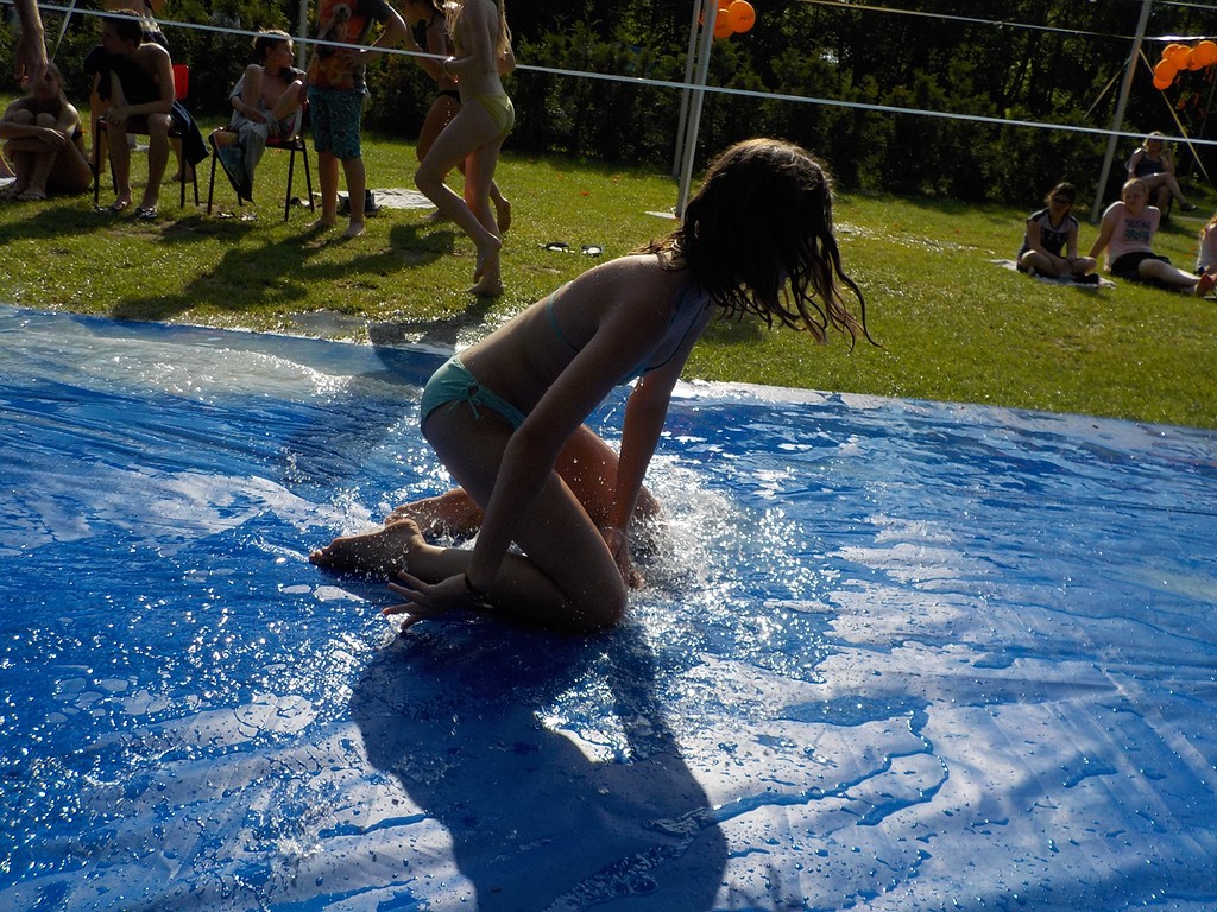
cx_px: 608
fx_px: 1055
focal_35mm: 30
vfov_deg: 46.8
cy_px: 456
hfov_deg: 60.0
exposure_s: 1/640
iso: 125
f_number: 6.6
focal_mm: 4.1
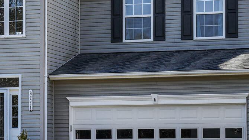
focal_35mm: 144
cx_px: 66
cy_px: 69
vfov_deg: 8.4
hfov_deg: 14.8
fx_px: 953
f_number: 4
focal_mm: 53.5
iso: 100
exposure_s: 1/800
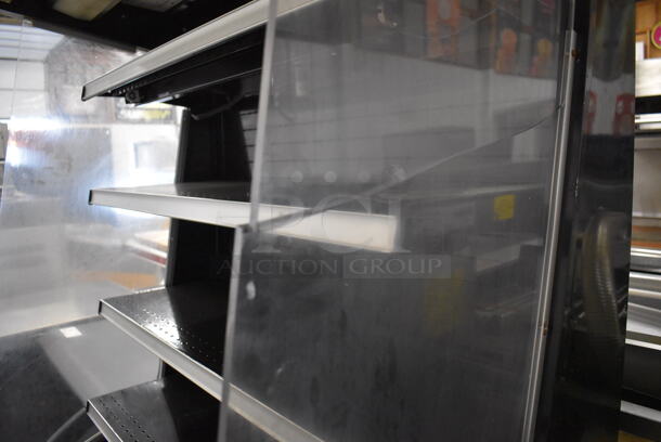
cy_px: 221
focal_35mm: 27
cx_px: 330
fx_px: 496
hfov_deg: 67.3
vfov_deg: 48.0
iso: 4500
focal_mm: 18
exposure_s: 1/125
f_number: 3.5
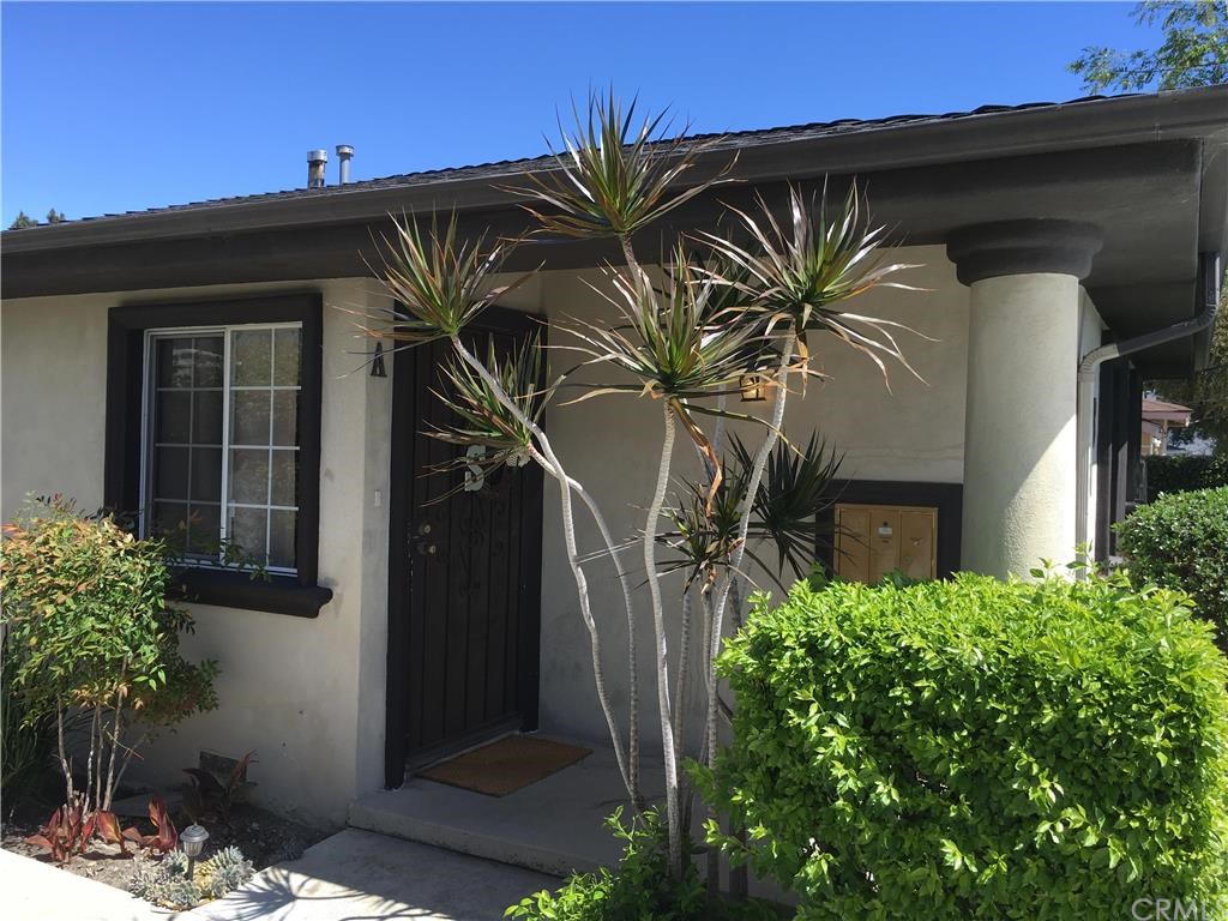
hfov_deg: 61.7
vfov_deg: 48.2
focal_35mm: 29
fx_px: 1029
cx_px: 614
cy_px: 460
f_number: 2.2
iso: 25
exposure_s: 1/739
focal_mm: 4.15
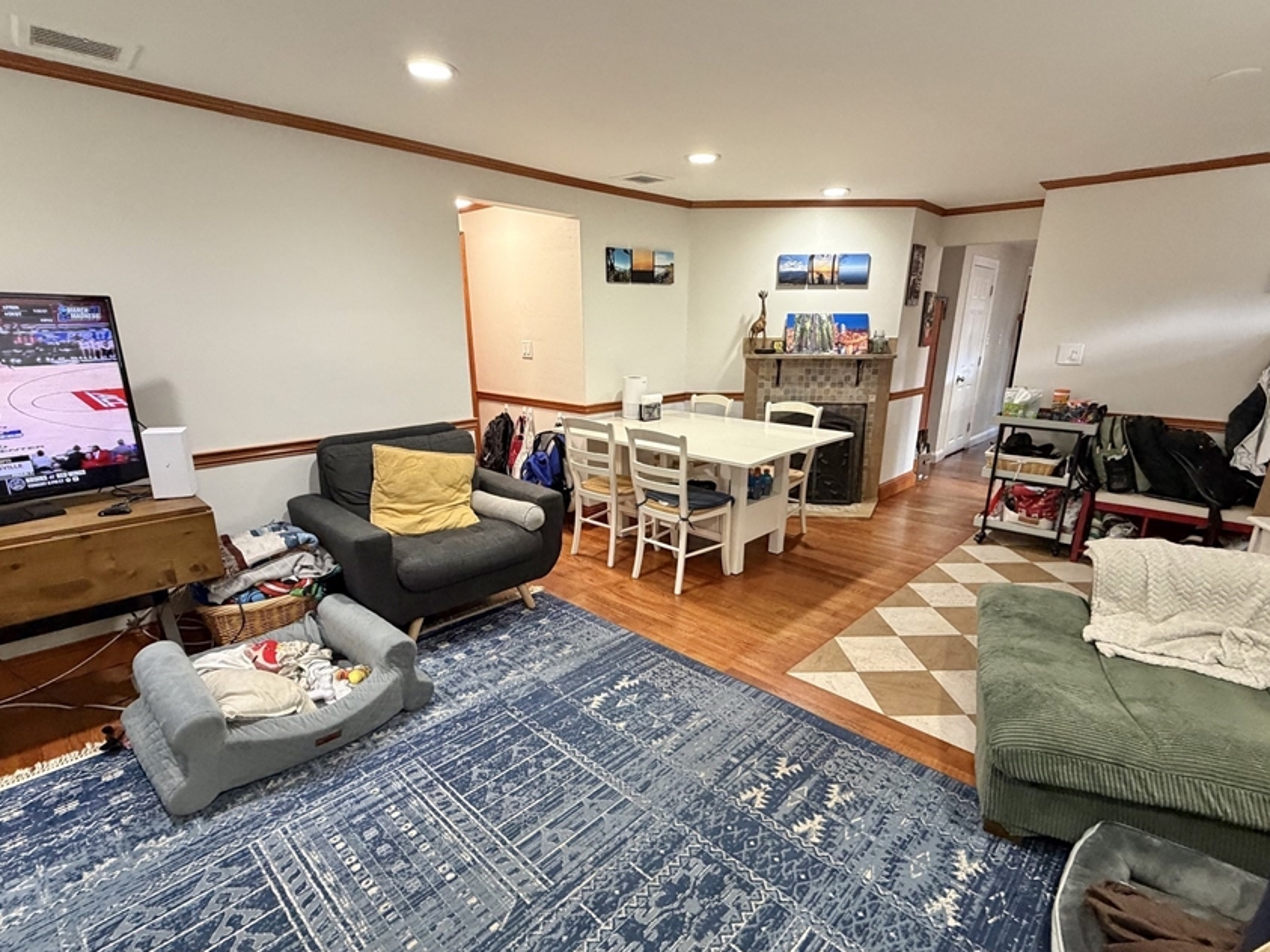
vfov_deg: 74.6
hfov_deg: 91.0
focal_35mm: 17
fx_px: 624
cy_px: 515
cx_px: 651
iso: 400
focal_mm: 2.22
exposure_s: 1/60
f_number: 2.2
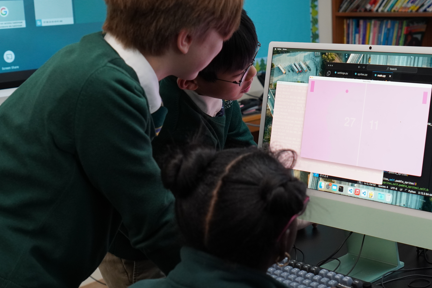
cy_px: 150
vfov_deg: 21.4
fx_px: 764
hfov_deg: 31.4
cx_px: 277
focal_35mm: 64
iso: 1250
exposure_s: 1/160
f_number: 4
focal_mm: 33
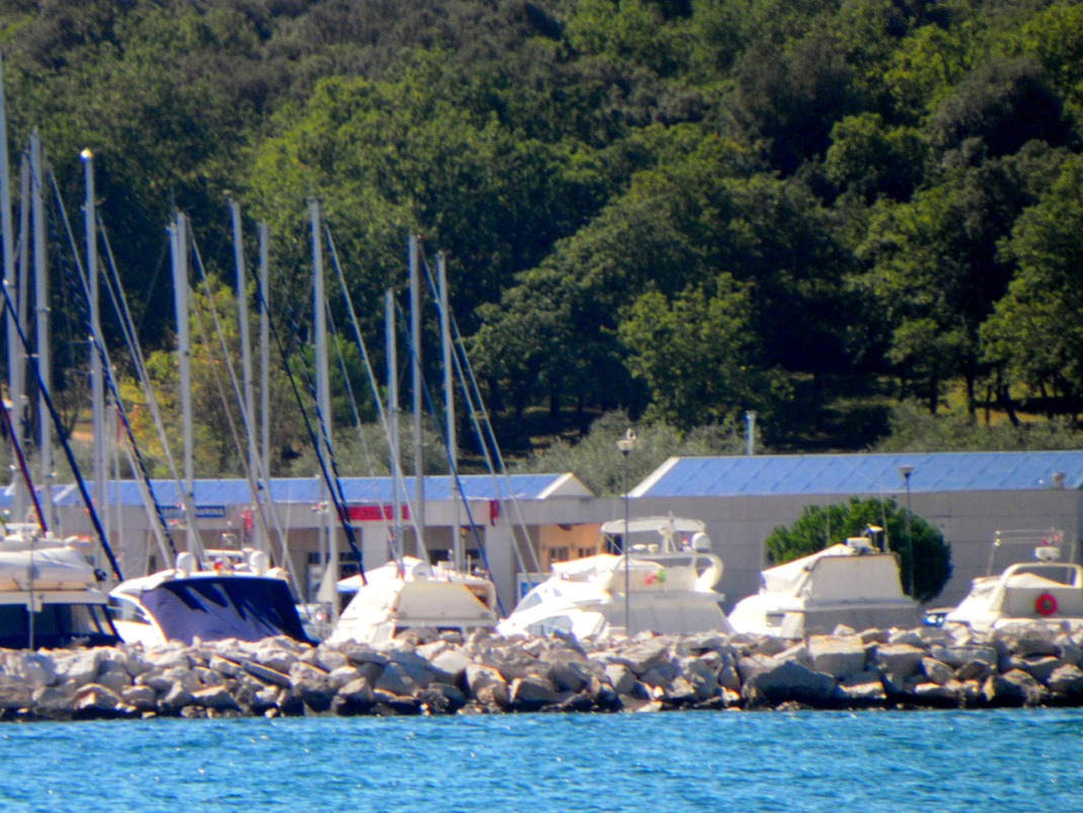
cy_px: 611
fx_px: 33484
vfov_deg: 1.4
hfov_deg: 1.9
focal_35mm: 1070
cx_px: 342
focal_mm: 119.6
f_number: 5
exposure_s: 1/320
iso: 80
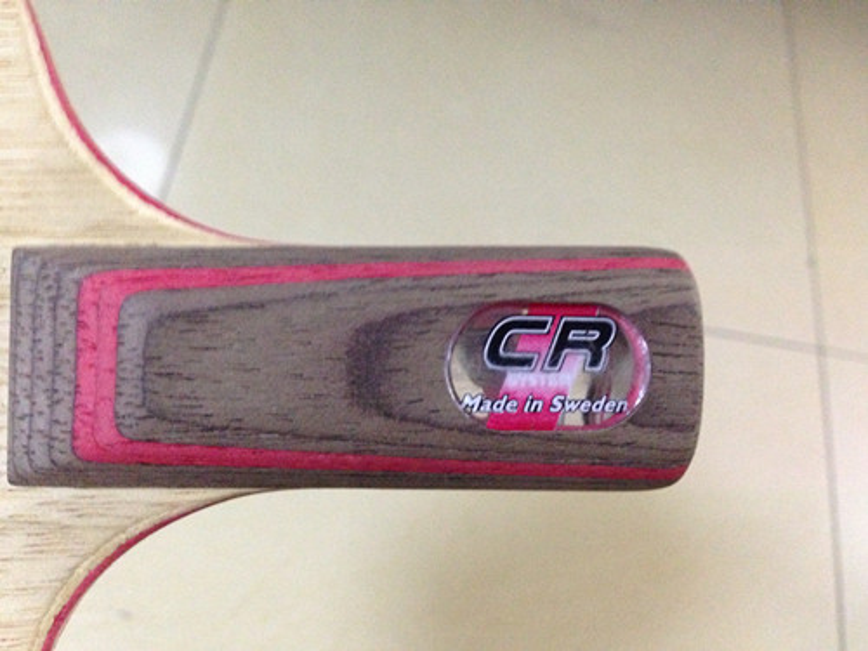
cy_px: 326
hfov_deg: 55.4
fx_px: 827
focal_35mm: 33
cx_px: 434
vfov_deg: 42.9
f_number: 2.4
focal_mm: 4.13
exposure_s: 1/15
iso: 800
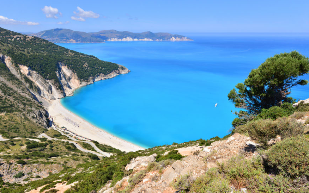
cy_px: 90
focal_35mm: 22
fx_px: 185
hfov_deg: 79.6
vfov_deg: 55.0
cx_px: 154
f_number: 16
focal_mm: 21
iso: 200
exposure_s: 1/250
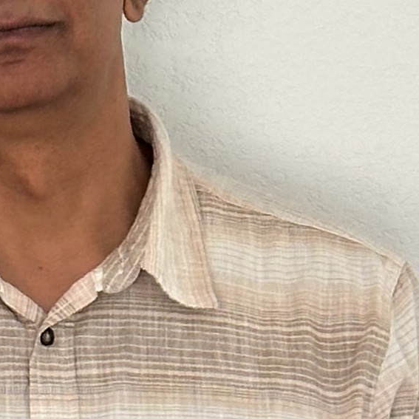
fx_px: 1520
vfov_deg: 15.6
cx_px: 37
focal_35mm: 111
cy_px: 69
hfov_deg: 15.5
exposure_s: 1/117
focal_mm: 6.86
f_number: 1.78
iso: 80
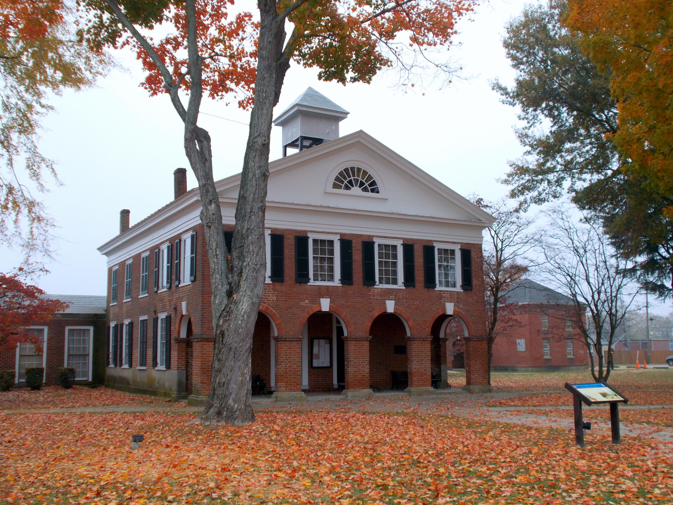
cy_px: 252
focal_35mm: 39
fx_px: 758
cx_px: 336
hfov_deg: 47.9
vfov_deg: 36.8
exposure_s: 1/100
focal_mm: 6.9
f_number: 3.9
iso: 80
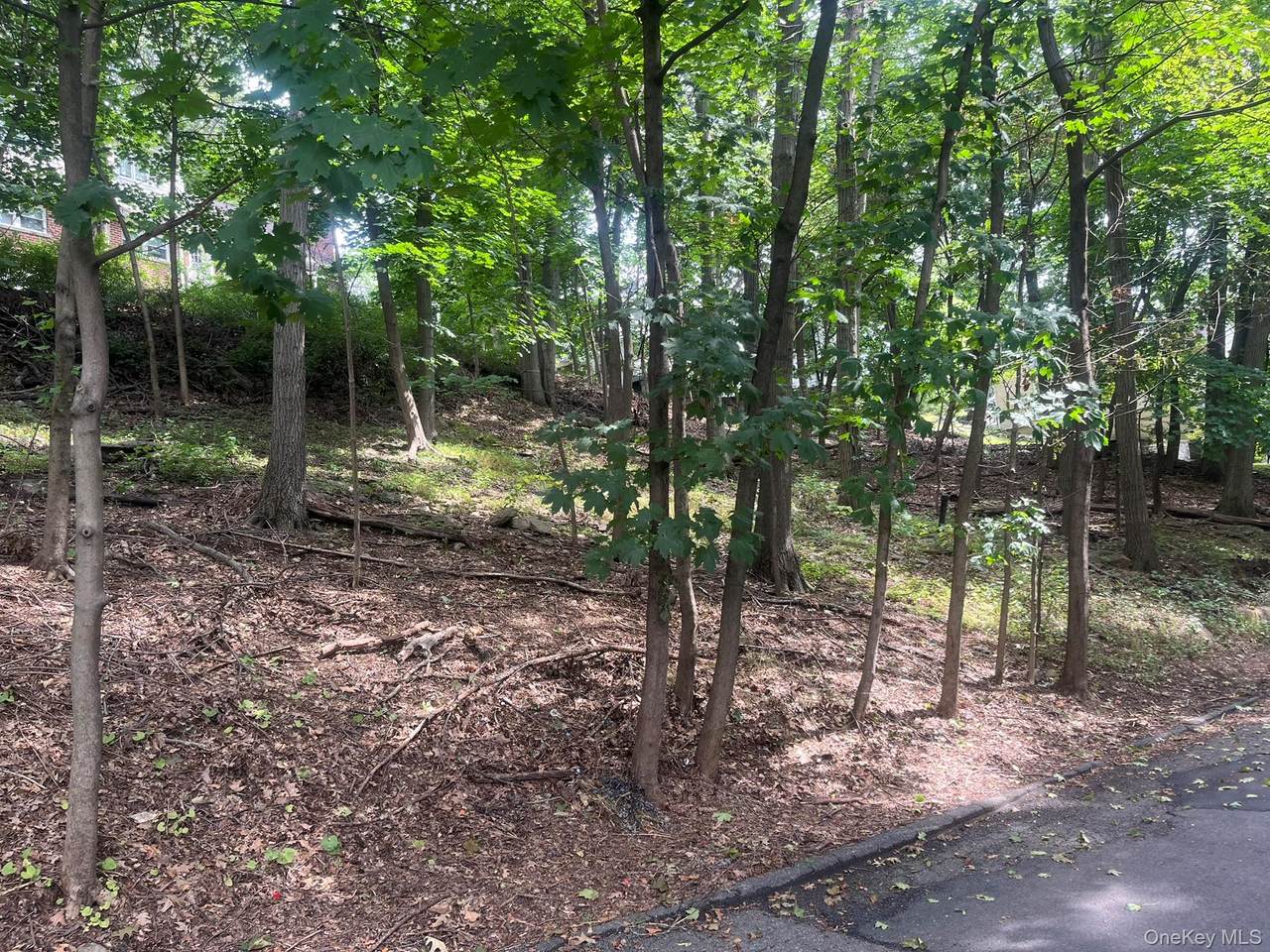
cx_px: 635
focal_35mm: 26
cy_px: 476
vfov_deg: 53.1
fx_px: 954
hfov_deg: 67.3
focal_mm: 5.1
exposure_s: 1/122
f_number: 1.6
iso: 50
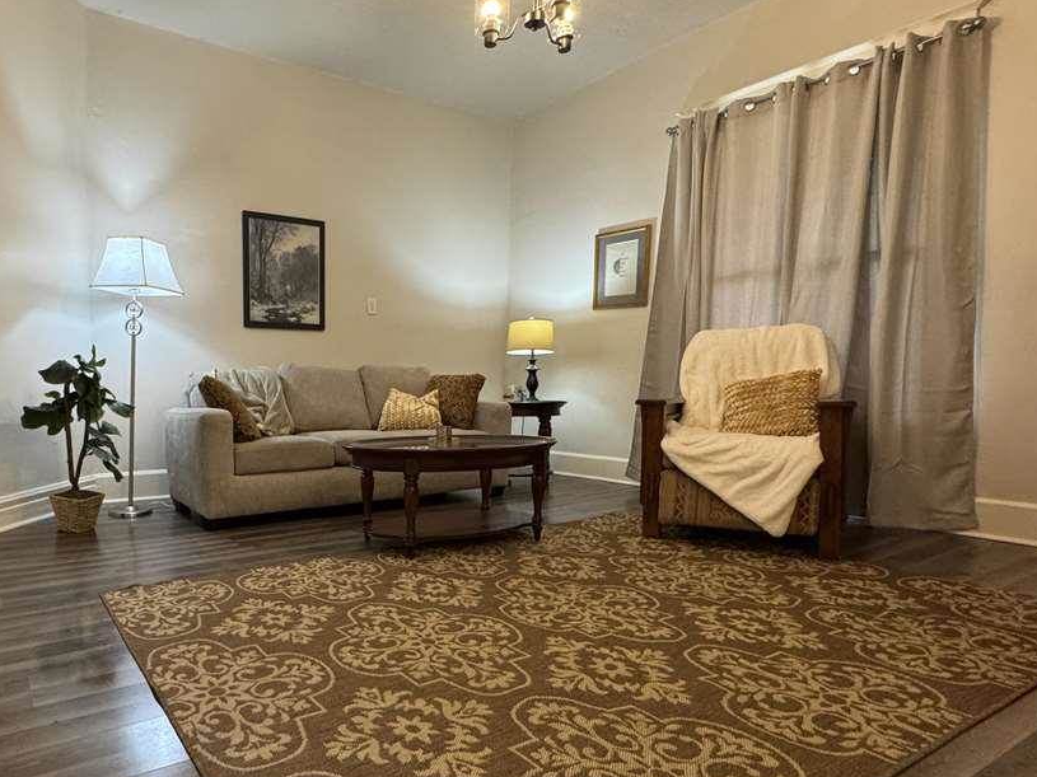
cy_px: 443
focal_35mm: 22
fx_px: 659
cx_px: 342
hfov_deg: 74.0
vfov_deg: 60.8
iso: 400
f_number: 2.2
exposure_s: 1/60
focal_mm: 2.22
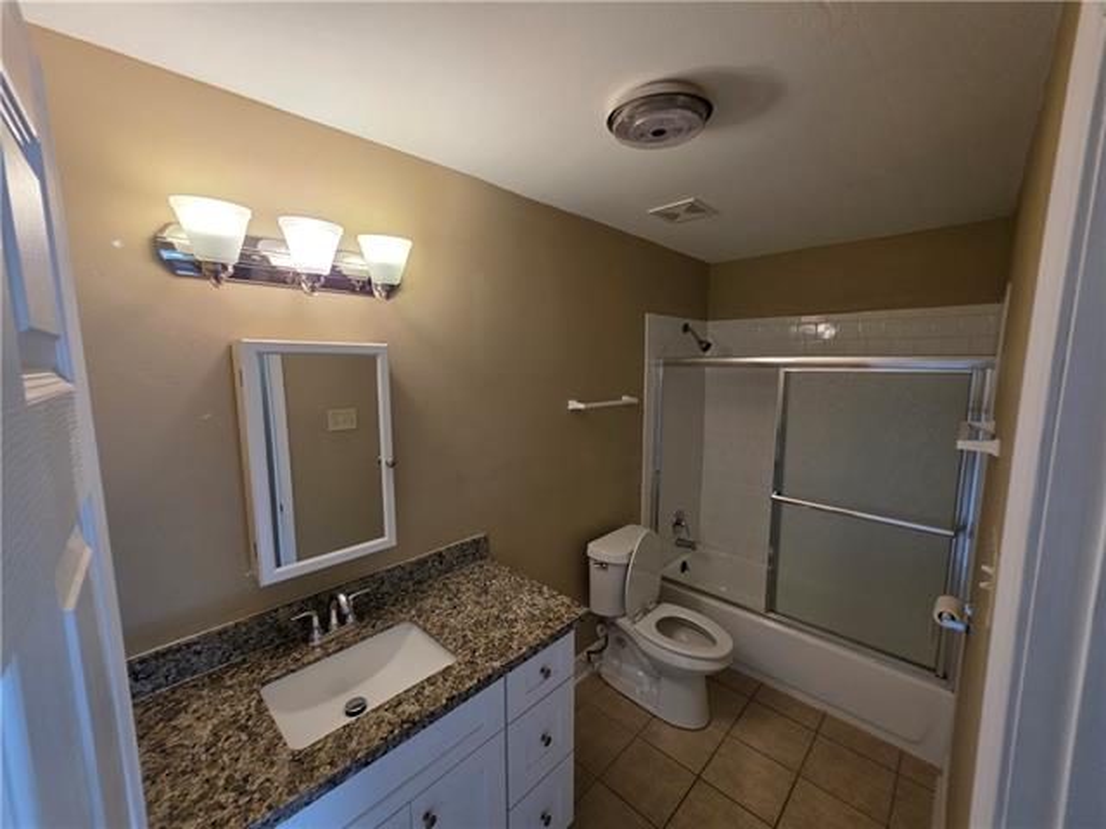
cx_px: 553
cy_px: 414
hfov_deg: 106.2
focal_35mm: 13
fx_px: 415
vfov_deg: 89.9
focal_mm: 2.2
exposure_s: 1/120
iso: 100
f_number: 1.9
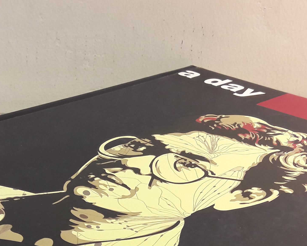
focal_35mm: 78
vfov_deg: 18.6
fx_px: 709
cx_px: 124
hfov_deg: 24.4
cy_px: 295
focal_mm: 3.7
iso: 80
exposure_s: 1/33
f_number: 1.9
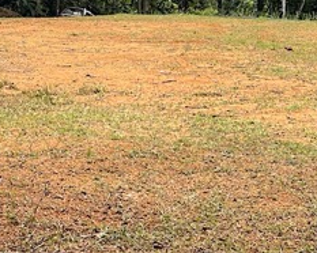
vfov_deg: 16.1
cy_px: 19
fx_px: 881
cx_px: 87
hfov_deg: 20.3
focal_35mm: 94
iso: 32
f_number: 1.6
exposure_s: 1/713
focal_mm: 5.1
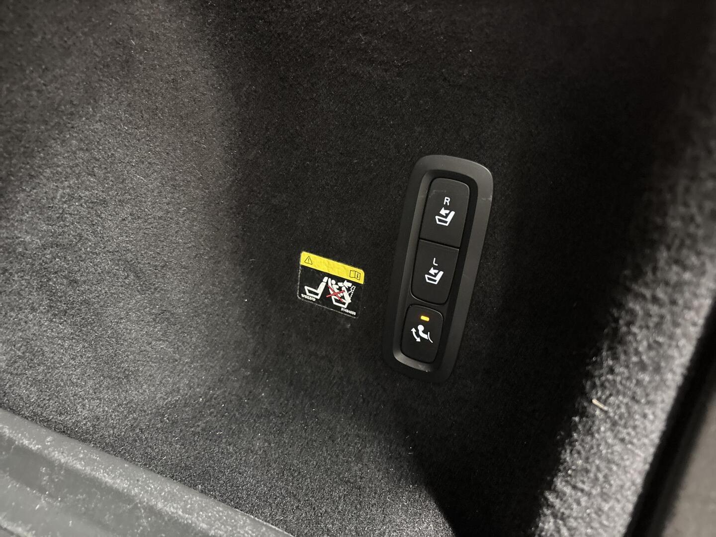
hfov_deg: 67.3
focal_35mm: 26
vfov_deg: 53.1
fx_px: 538
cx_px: 358
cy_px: 268
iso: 1000
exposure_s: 1/30
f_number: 1.6
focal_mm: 5.96
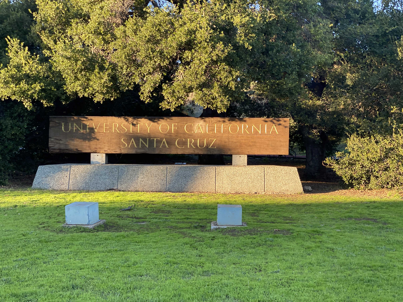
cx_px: 202
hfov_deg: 36.8
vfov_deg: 28.0
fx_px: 605
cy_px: 151
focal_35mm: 52
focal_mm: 6
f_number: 2
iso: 32
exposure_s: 1/122
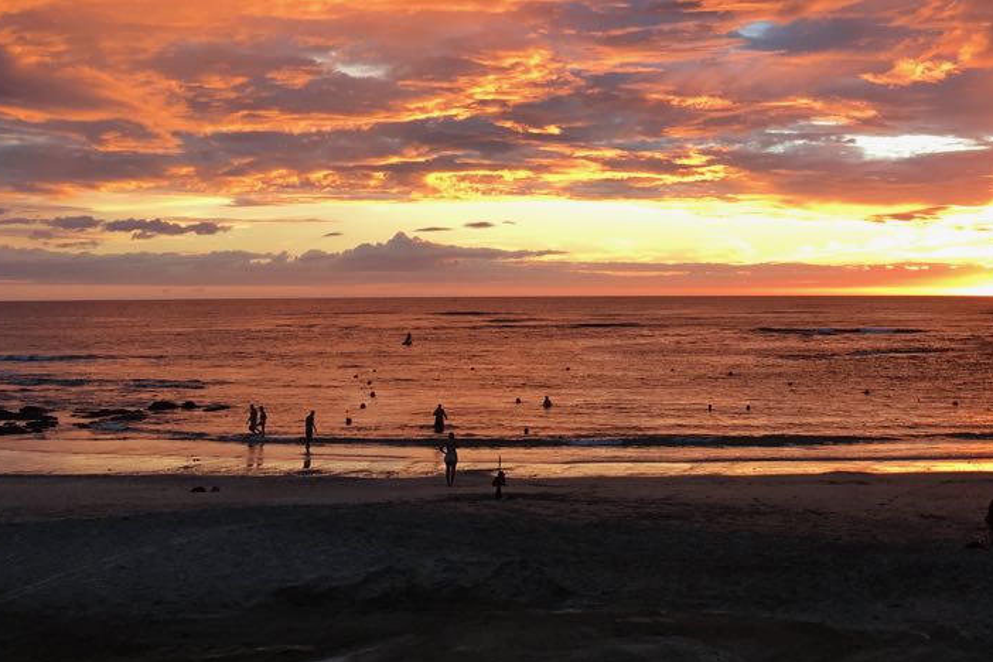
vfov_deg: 23.9
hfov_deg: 35.5
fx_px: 1517
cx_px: 728
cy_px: 57
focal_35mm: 55
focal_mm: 4.15
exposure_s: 1/120
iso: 25
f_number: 2.2
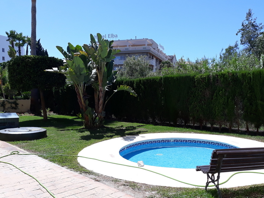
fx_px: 236
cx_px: 141
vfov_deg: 45.4
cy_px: 107
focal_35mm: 31
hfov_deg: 58.3
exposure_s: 1/1616
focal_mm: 3.71
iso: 40
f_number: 1.7
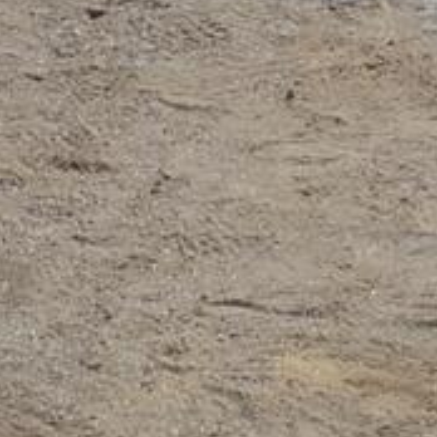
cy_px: -877
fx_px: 3056
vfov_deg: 7.3
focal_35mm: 214
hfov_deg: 8.2
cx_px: 143
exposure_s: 1/320
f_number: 9
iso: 100
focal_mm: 18
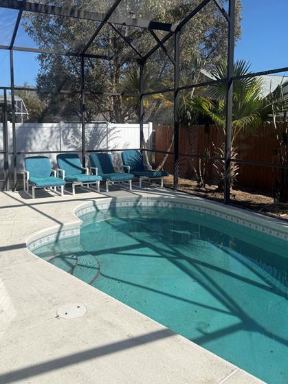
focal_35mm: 33
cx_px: 143
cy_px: 155
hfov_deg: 42.9
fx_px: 366
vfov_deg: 55.0
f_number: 1.78
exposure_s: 1/3953
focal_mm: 6.76
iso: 80
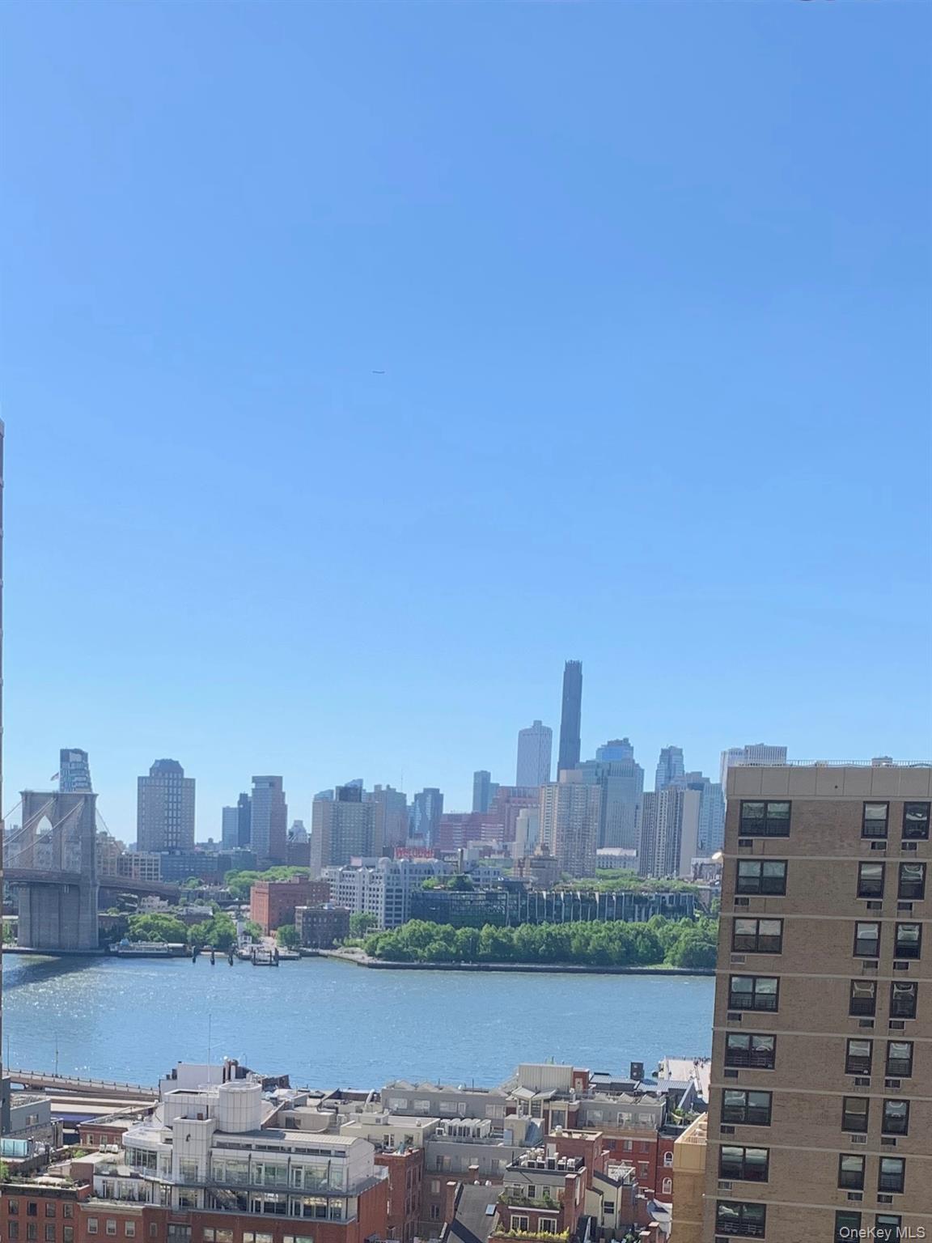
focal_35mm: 26
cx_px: 466
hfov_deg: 53.1
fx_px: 933
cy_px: 622
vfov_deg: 67.3
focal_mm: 4.25
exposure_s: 1/1845
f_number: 1.8
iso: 25
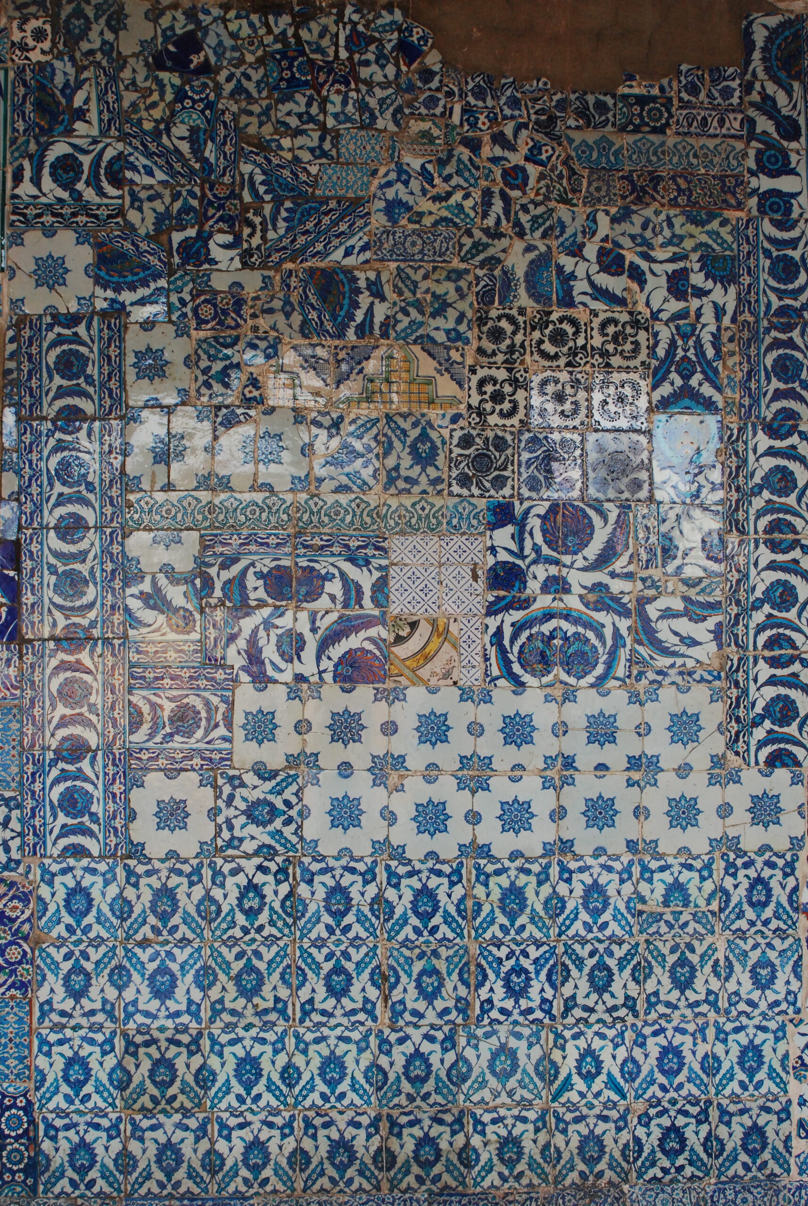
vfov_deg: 46.3
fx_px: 1410
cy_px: 603
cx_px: 404
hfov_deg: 32.0
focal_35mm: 42
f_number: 8
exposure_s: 1/90
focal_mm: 28
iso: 1000
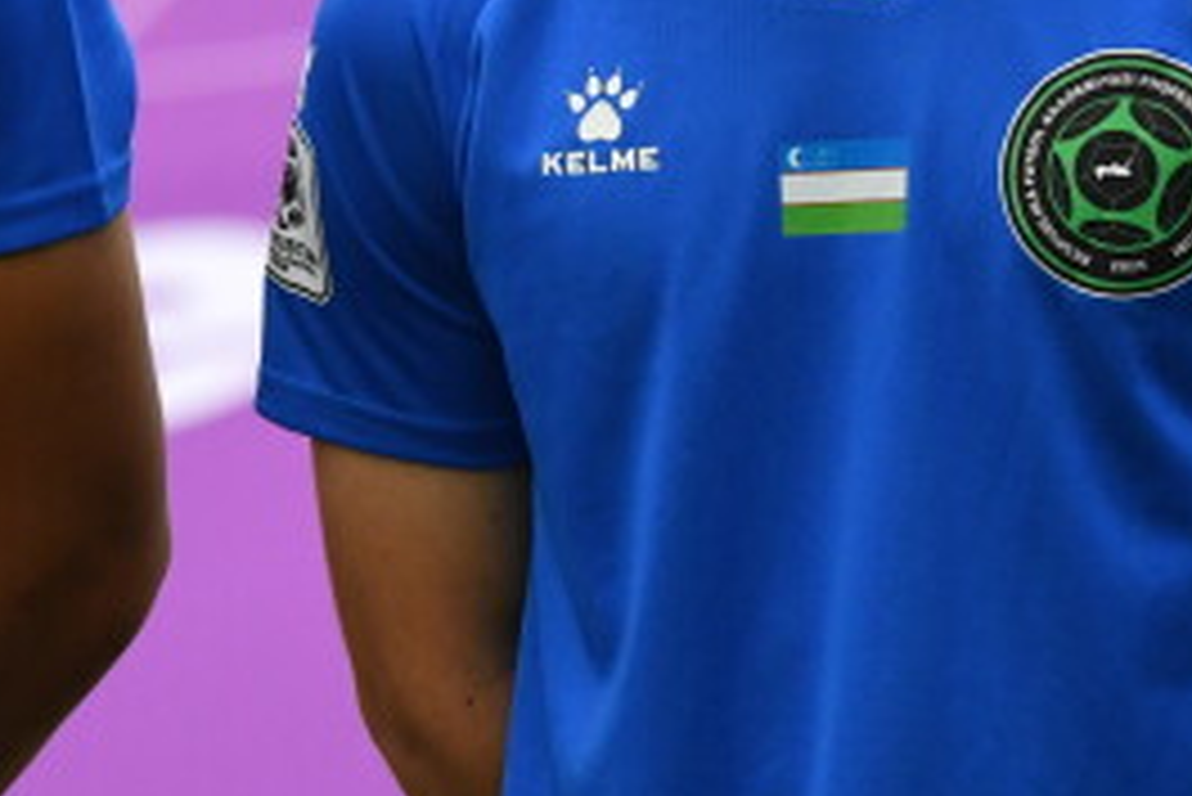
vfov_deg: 1.3
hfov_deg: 1.9
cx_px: 846
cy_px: -205
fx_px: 35049
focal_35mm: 1058
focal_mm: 280
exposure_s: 1/640
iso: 2000
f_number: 5.6
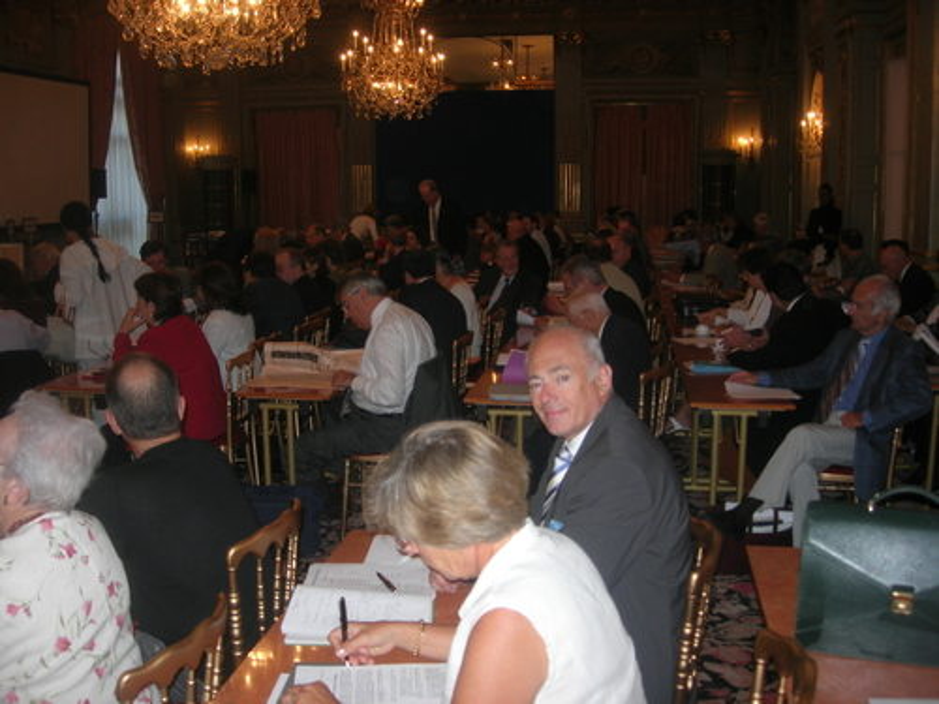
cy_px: 352
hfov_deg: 49.0
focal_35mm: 38
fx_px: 1031
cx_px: 470
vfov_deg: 37.7
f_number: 2.8
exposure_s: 1/60.1
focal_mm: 7.8
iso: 69
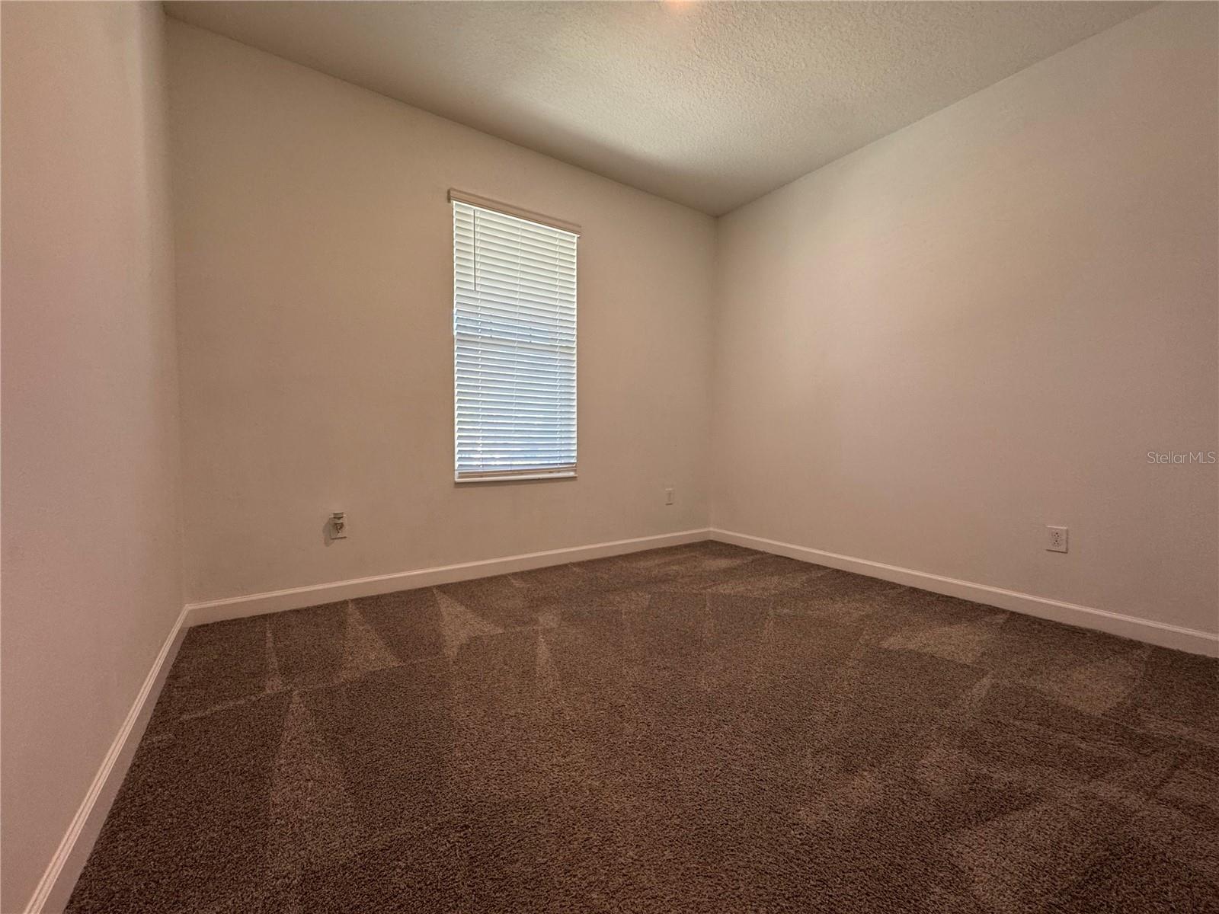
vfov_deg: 85.7
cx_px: 610
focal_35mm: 14
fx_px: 493
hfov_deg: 102.1
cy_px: 457
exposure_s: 1/120
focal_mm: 2.22
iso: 200
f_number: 2.2
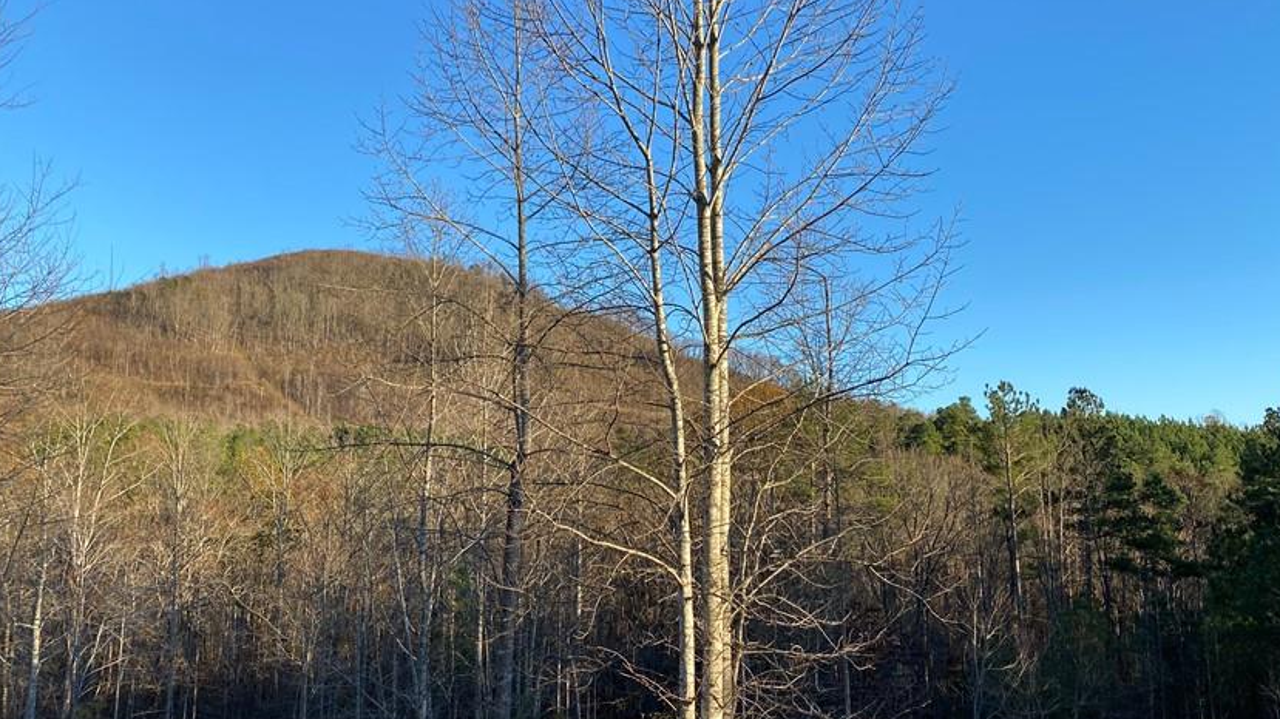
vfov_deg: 33.7
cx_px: 703
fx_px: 1188
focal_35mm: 35
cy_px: 339
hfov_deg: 56.5
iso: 32
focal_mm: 4.25
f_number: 1.8
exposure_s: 1/998
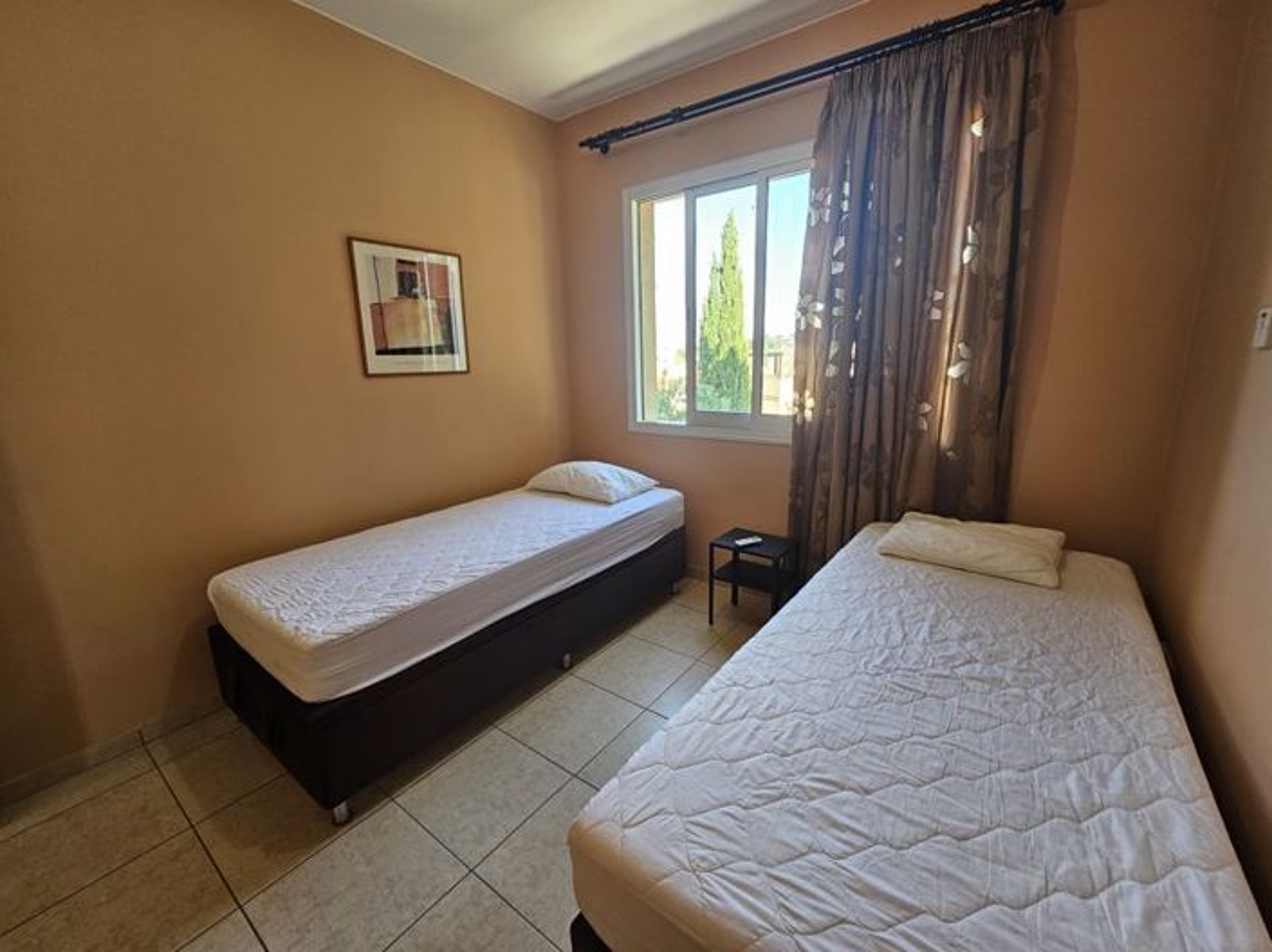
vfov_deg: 89.9
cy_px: 476
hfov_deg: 106.2
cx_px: 636
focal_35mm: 13
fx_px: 477
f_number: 2.2
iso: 100
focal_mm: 2.2
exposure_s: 1/77
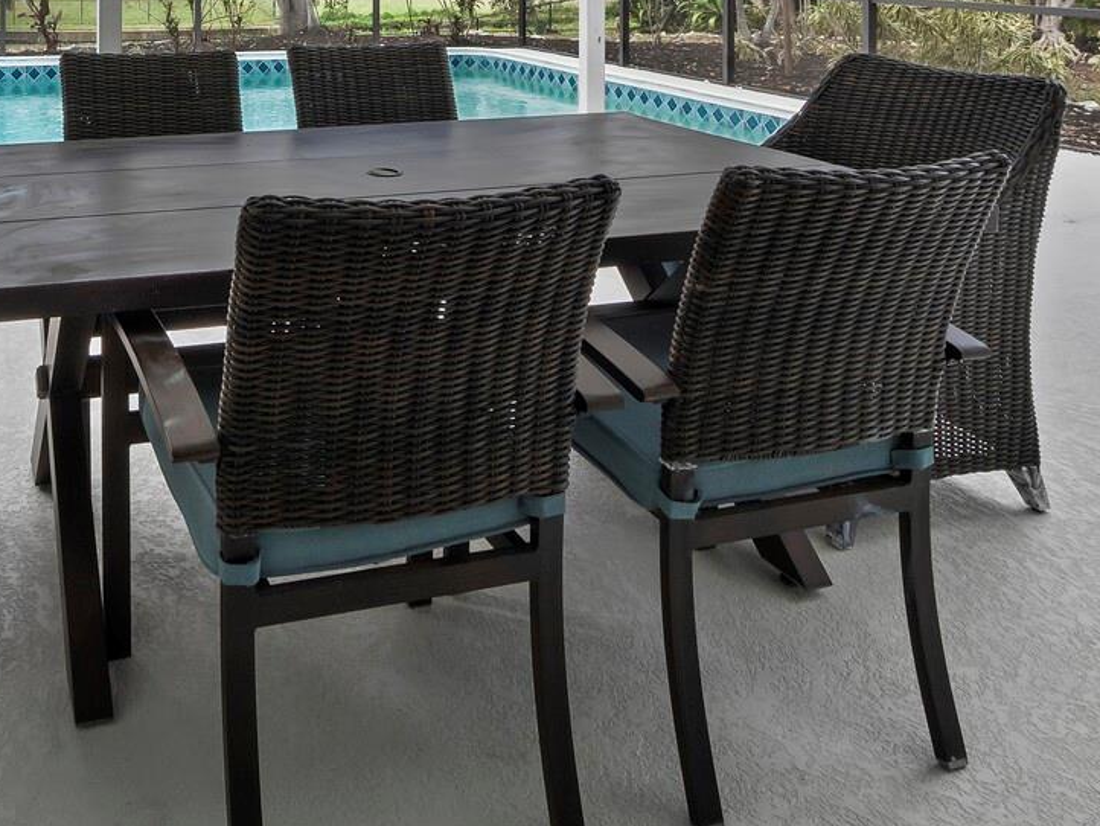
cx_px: 172
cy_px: -73
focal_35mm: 31
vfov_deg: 38.1
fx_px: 985
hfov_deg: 53.2
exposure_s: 1/8
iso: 250
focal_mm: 7
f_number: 11
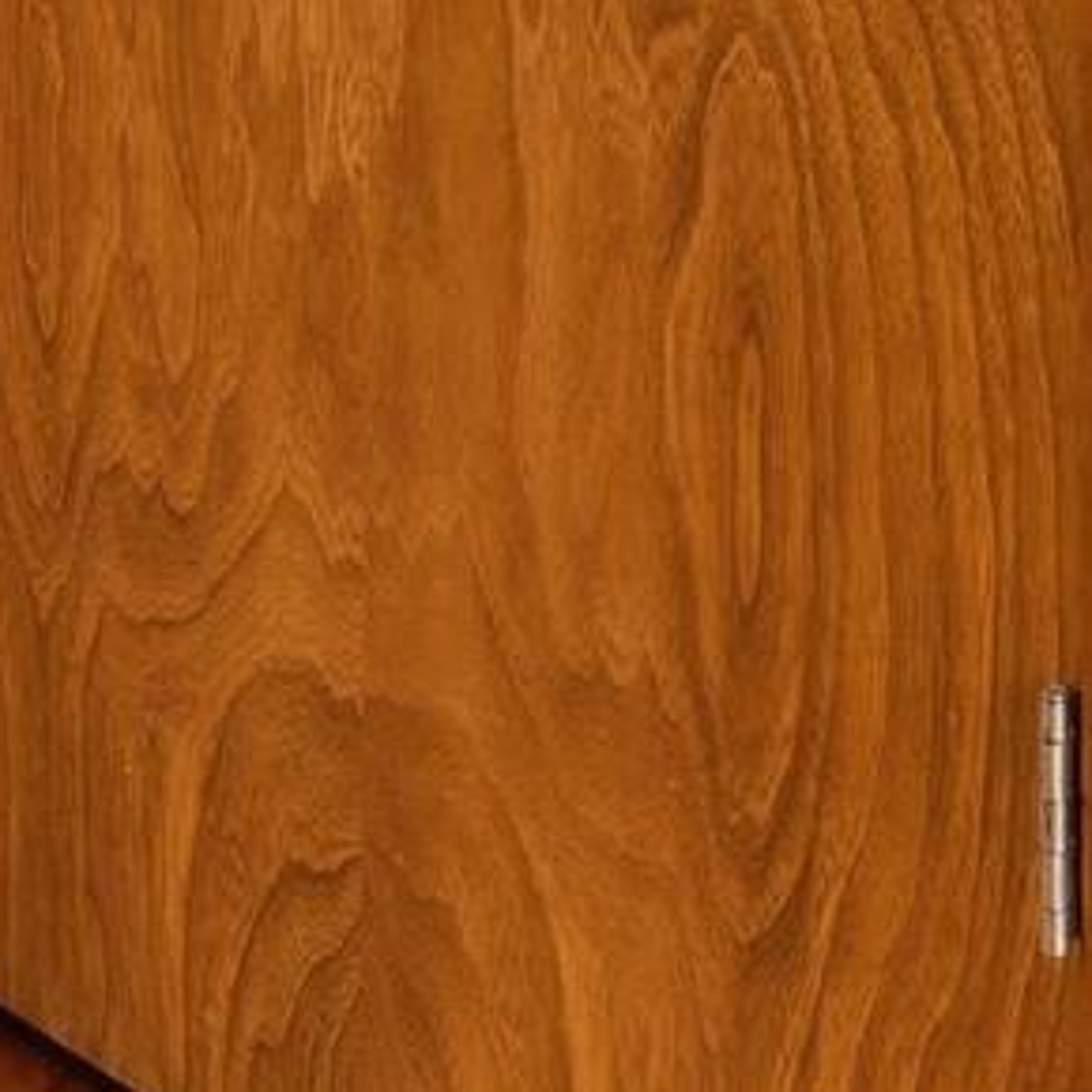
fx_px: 5011
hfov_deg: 12.4
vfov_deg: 10.5
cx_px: 433
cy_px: -1634
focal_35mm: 140
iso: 400
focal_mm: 15.6
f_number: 13
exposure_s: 1/1.67
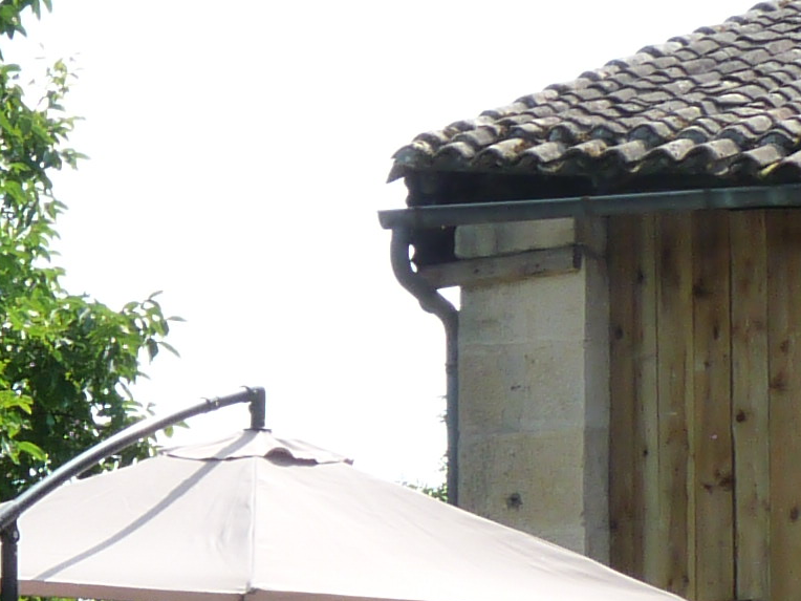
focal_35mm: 215
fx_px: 4975
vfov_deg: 6.8
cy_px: 898
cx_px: -549
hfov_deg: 8.9
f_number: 5
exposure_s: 1/250
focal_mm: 8
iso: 160
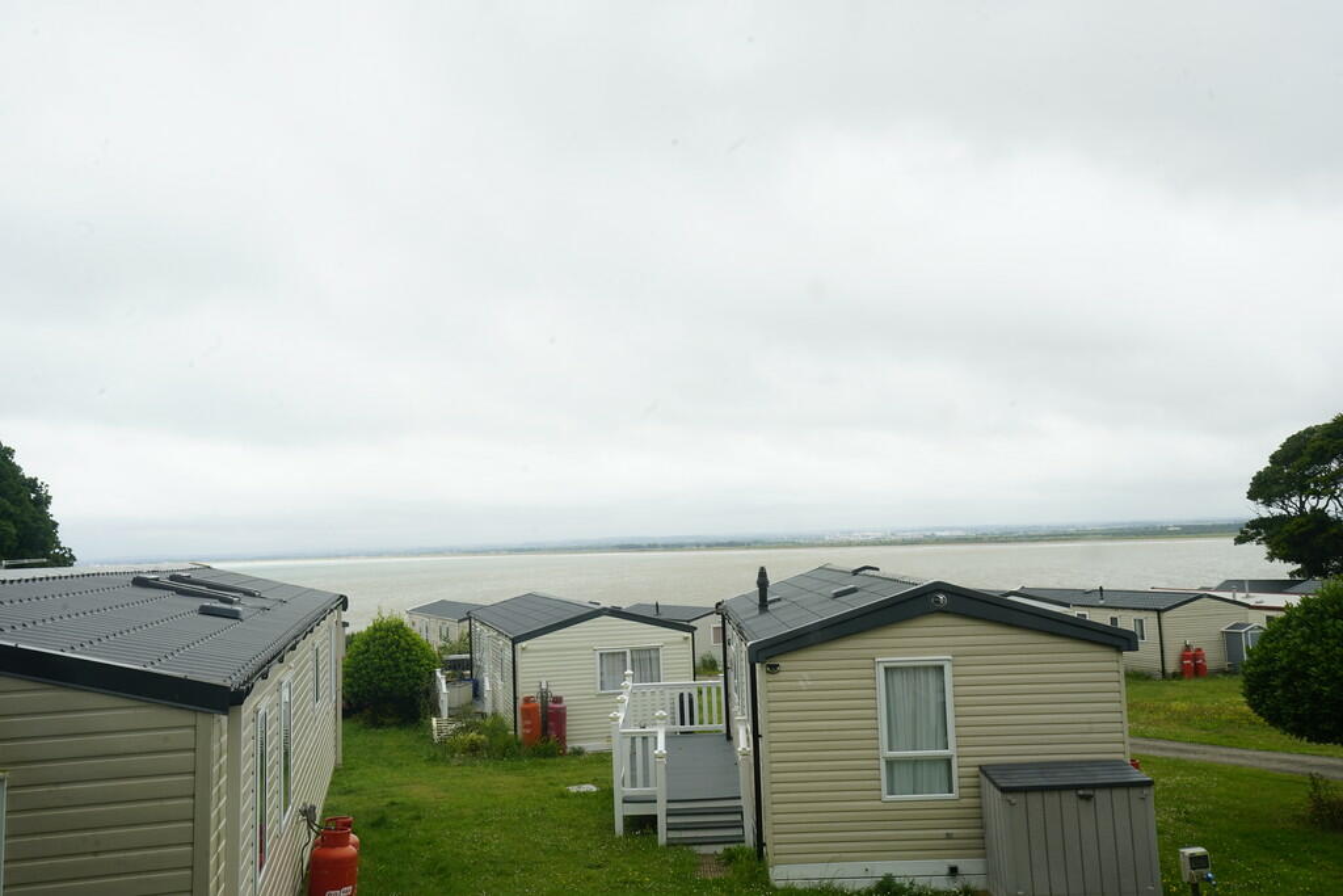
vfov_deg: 37.9
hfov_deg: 54.4
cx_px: 672
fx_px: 1306
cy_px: 448
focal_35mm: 35
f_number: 16
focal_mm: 35
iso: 400
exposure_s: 1/60
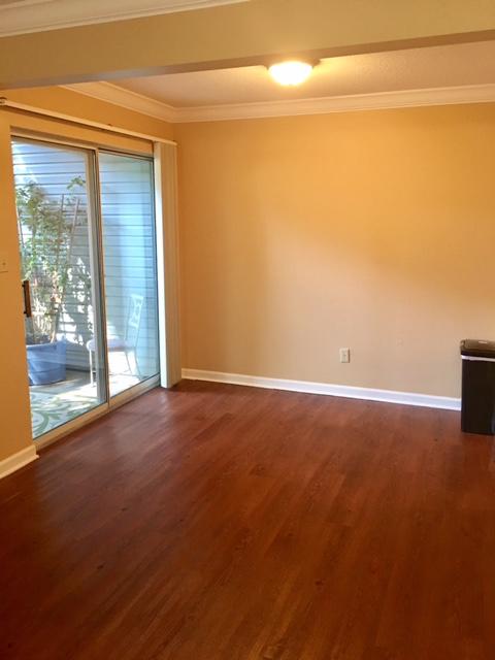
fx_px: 553
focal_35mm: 29
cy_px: 330
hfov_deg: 48.2
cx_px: 248
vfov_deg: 61.7
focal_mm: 4.15
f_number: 2.2
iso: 80
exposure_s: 1/15
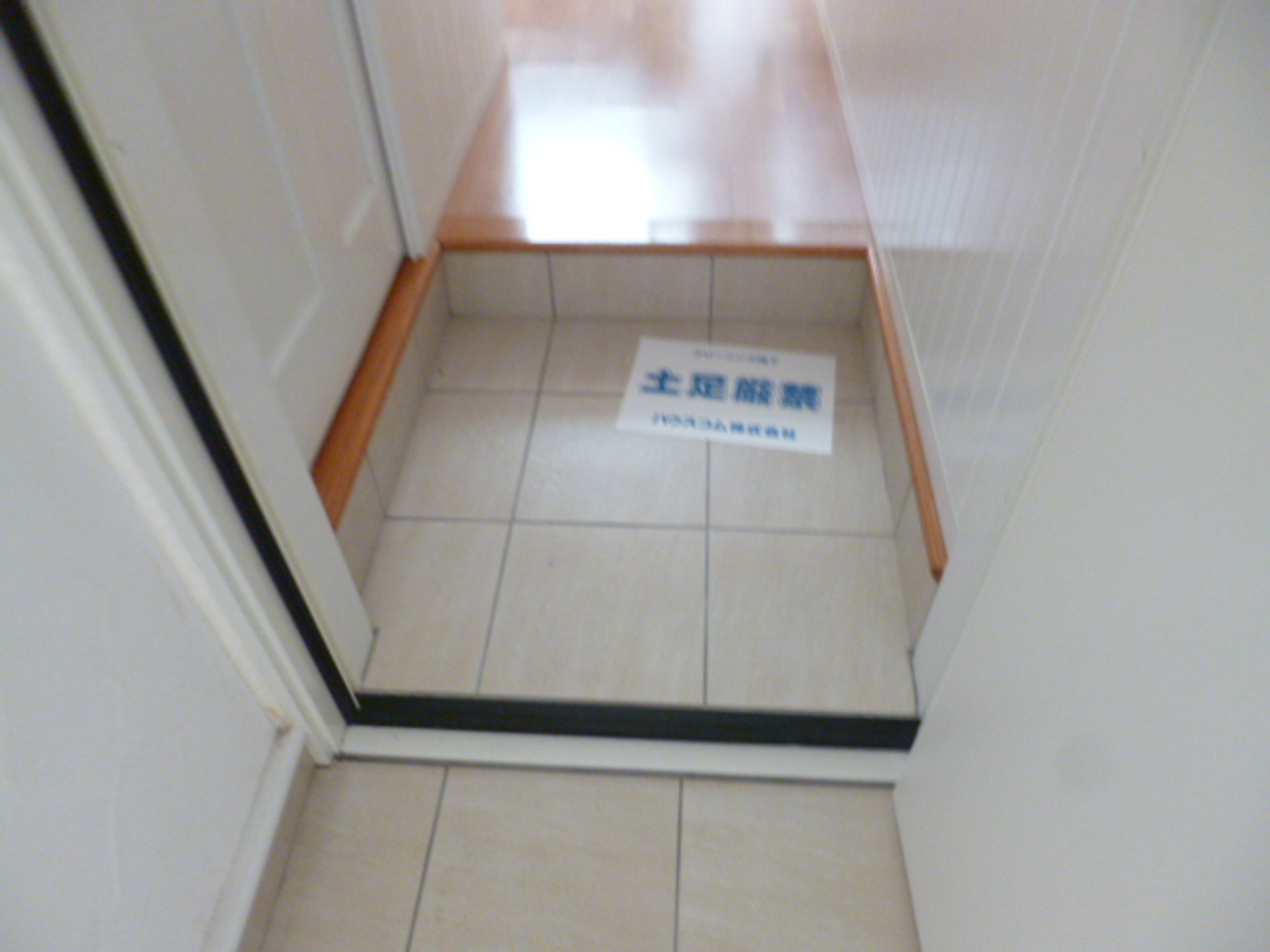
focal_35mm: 24
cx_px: 635
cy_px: 476
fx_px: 881
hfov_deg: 71.6
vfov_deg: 56.8
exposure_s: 1/6
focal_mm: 4.3
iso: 400
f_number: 2.5
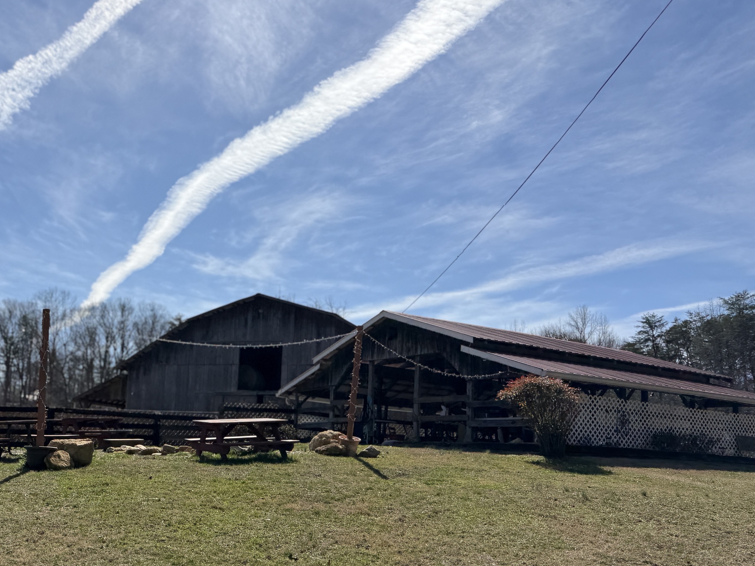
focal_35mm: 35
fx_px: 763
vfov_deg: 40.2
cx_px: 209
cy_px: 374
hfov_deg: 50.9
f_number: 1.78
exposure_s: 1/8130
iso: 80
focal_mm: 6.76
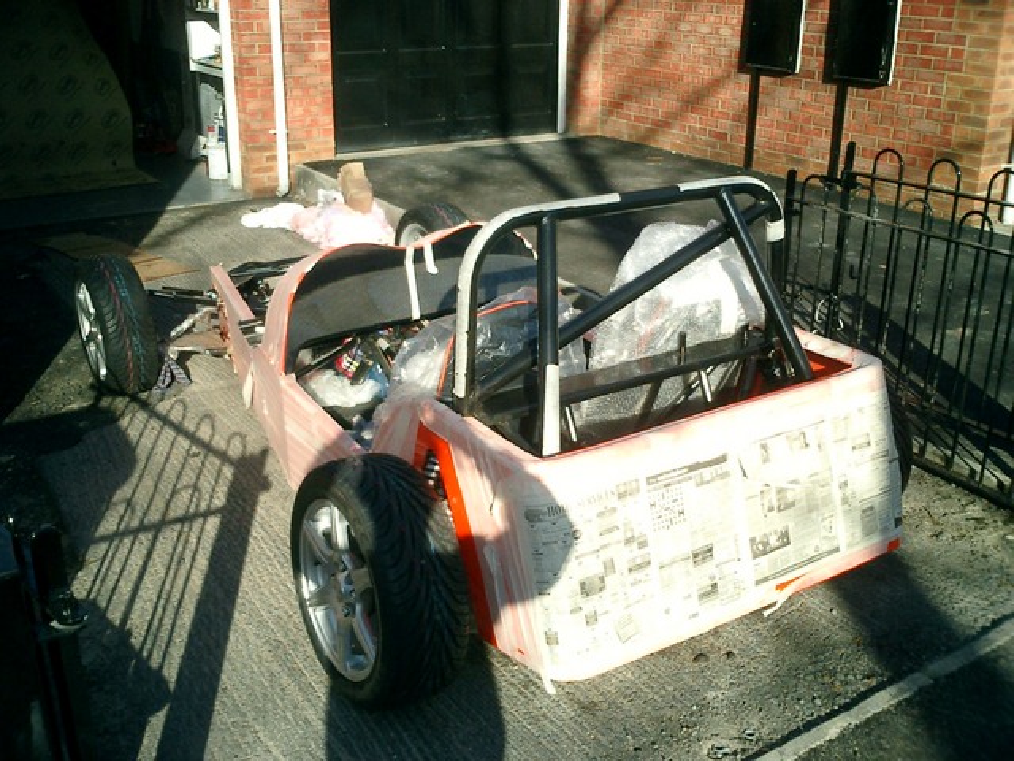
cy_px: 380
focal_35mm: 36
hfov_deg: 51.4
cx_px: 507
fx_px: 1055
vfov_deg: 39.7
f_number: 3.2
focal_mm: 7.5
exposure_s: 1/640
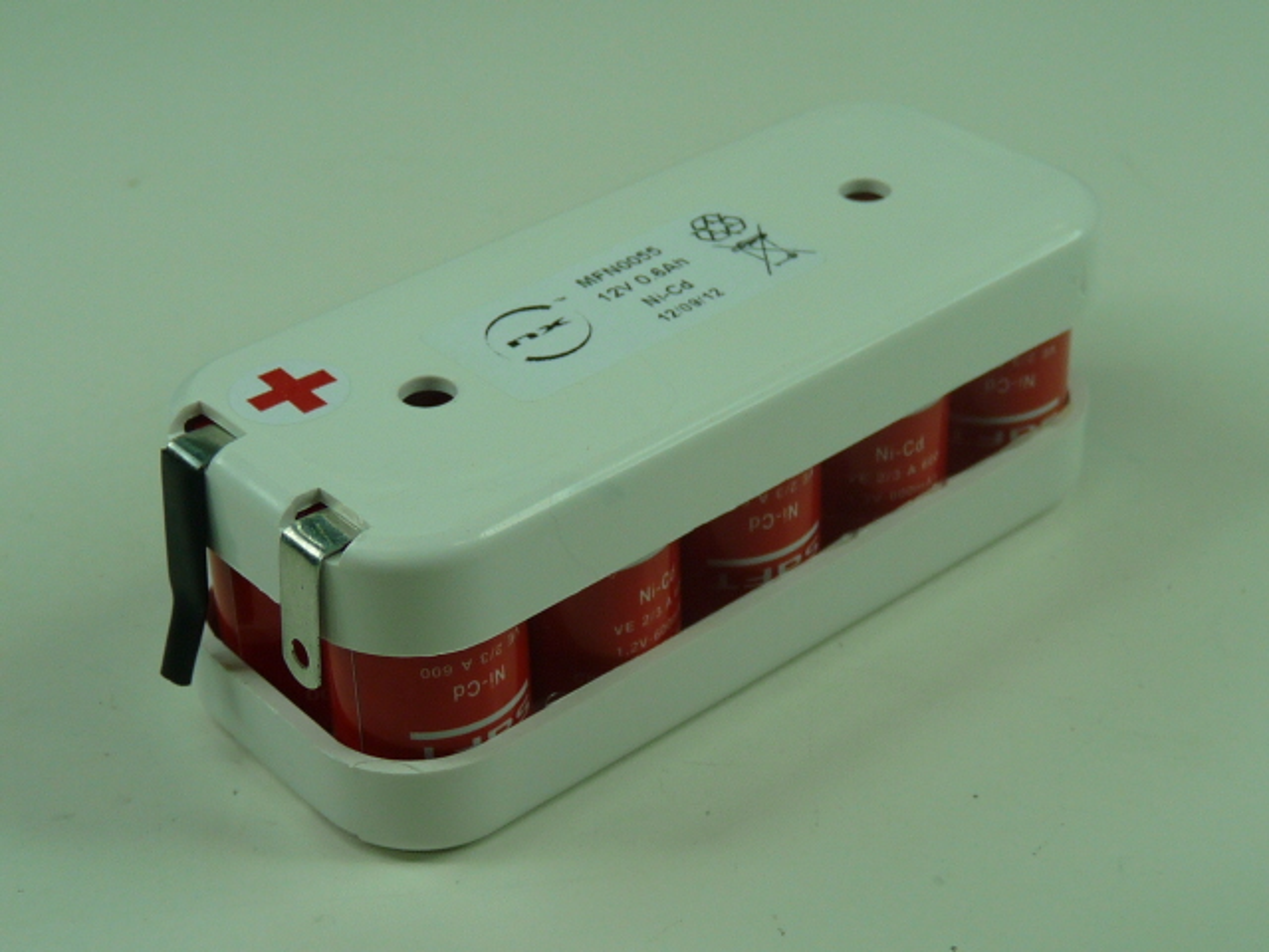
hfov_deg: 29.4
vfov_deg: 22.3
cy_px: 476
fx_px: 2420
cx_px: 634
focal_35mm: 66
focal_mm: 6.6
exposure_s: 1/125
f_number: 3
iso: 100
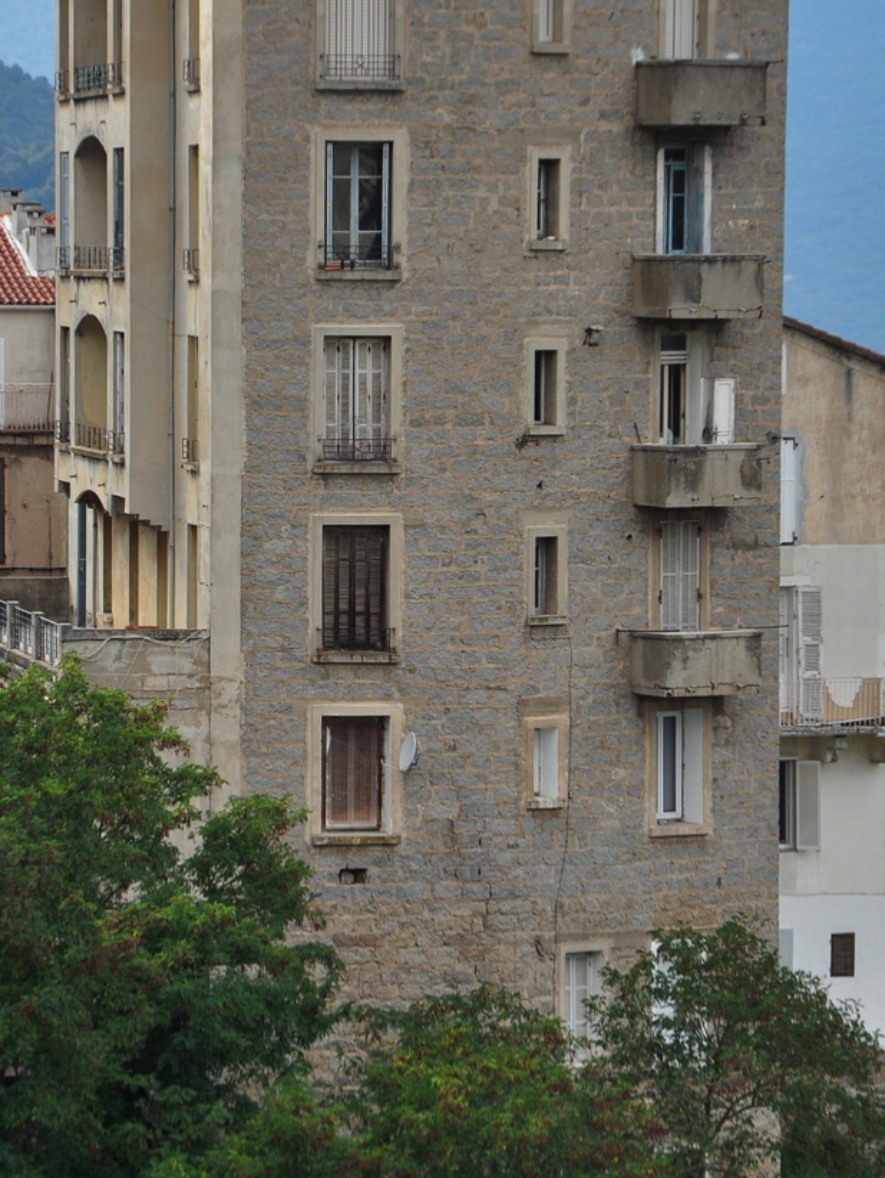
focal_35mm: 206
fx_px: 7019
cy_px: 470
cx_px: 321
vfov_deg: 9.6
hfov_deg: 7.2
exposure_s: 1/800
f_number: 7.1
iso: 400
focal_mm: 98
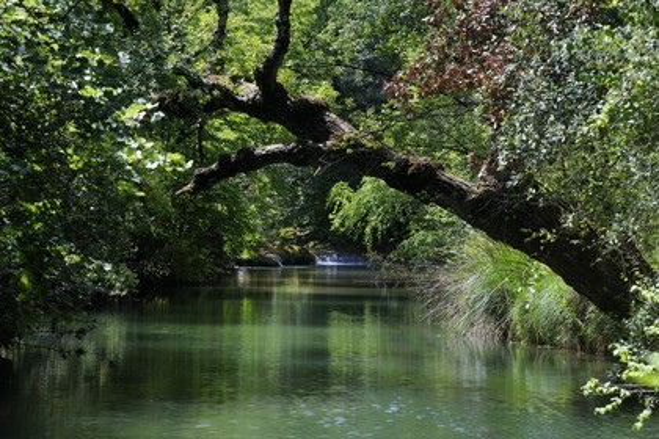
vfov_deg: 8.9
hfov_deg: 13.2
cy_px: 220
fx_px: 2837
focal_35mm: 155
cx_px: 330
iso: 400
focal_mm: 155
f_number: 10
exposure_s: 1/160
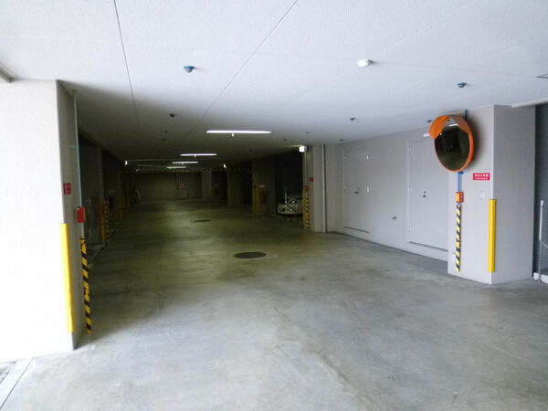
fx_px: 380
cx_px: 274
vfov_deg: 56.8
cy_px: 206
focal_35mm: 24
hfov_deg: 71.6
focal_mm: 4.3
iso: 400
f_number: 2.2
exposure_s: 1/50
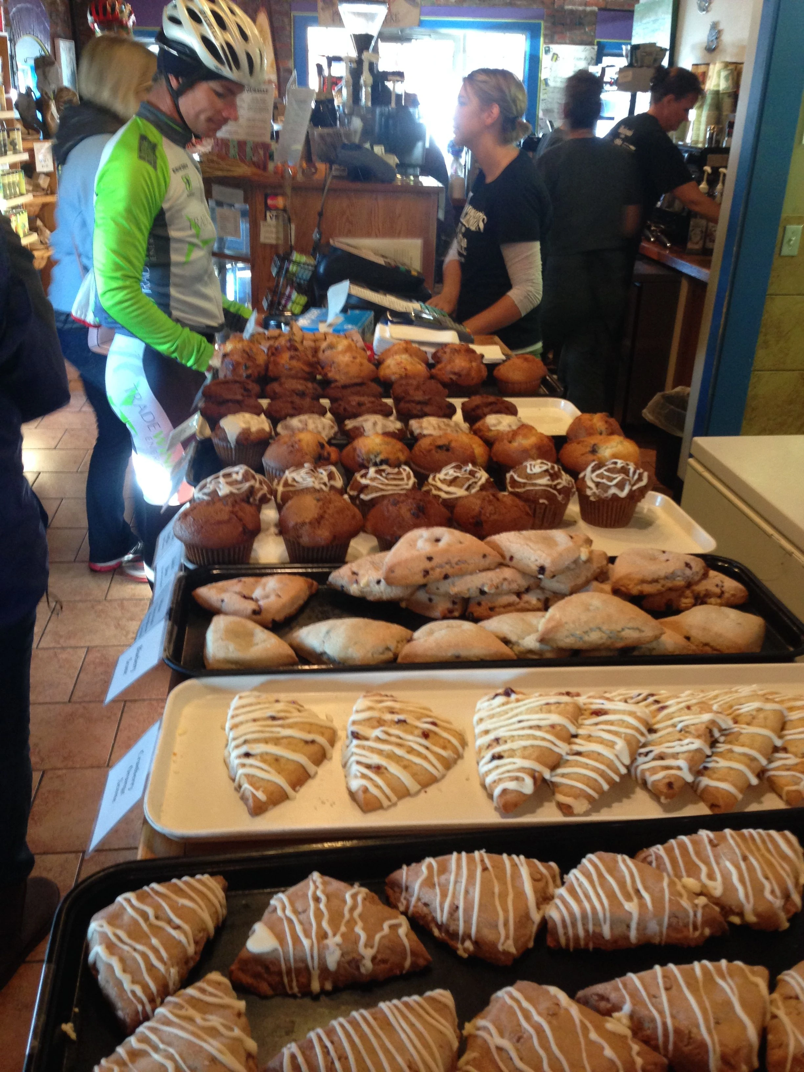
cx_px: 402
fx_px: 1022
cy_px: 536
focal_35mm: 33
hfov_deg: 42.9
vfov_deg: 55.4
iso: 160
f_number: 2.4
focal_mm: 4.12
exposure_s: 1/20
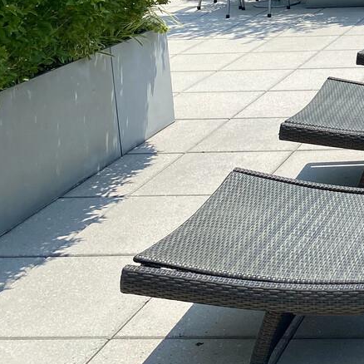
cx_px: 538
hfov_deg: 21.1
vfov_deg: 23.1
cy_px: -40
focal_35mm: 70
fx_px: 833
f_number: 1.8
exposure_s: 1/3731
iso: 32
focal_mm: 4.25
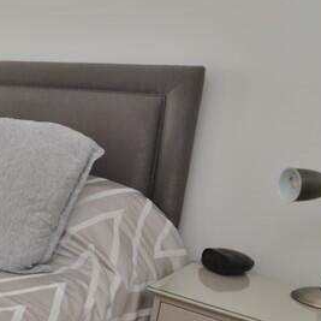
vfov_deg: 31.8
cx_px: -258
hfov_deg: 21.2
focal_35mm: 54
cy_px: 191
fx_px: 563
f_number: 5
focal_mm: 11
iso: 200
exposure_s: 1/100
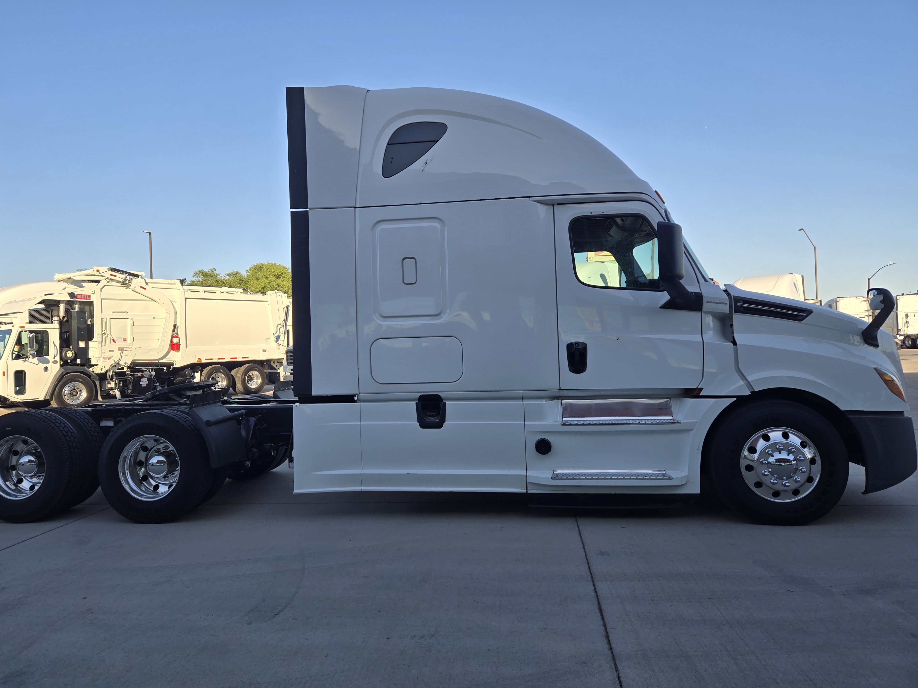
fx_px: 636
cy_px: 341
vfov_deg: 56.8
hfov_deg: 71.6
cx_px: 442
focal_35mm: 24
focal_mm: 5.4
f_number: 1.8
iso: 25
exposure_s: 1/1343
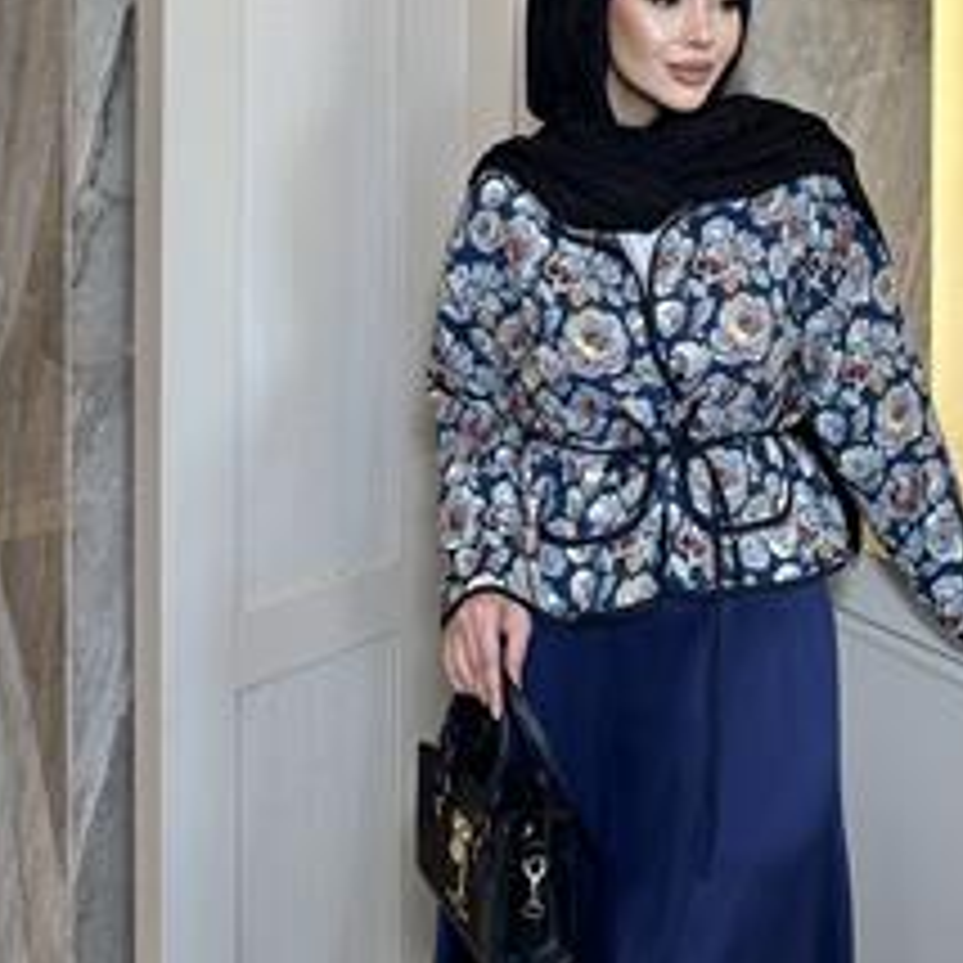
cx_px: 630
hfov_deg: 40.5
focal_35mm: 41
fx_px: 1290
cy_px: 101
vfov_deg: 38.2
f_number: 1.78
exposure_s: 1/100
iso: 125
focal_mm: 6.86
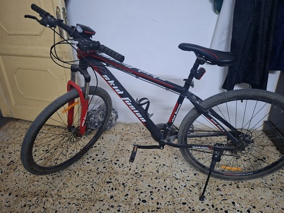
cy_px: 106
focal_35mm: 23
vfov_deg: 58.9
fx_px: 189
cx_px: 142
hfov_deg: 73.9
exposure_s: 1/24
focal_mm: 5.54
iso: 500
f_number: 1.8
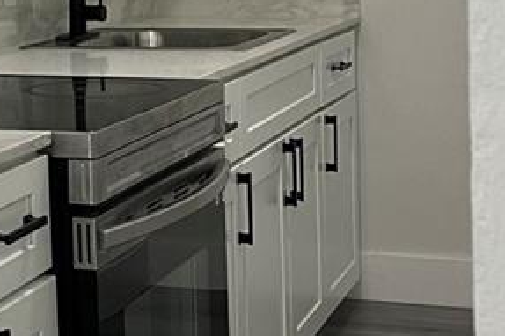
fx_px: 1584
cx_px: -107
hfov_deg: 17.3
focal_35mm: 113
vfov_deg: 11.9
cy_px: -25
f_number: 1.6
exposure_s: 1/60
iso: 80
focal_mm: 5.1
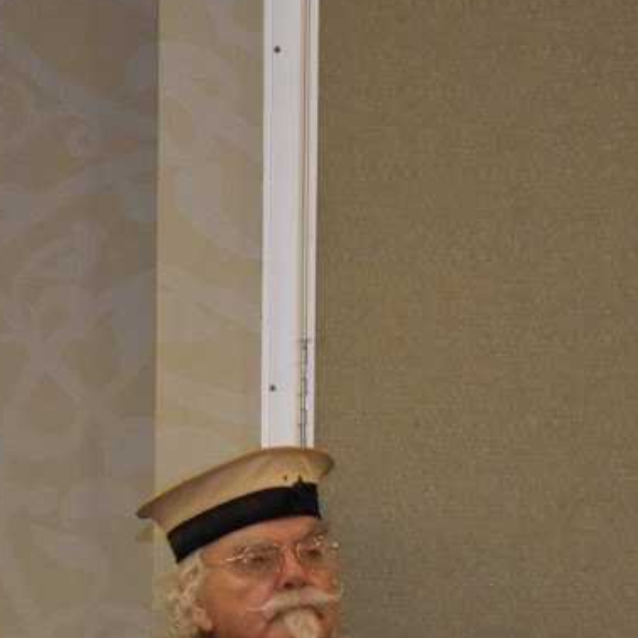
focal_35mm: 408
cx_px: 300
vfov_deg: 4.3
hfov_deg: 4.3
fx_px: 8514
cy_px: 518
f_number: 5.6
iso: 2800
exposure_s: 1/60
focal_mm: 105
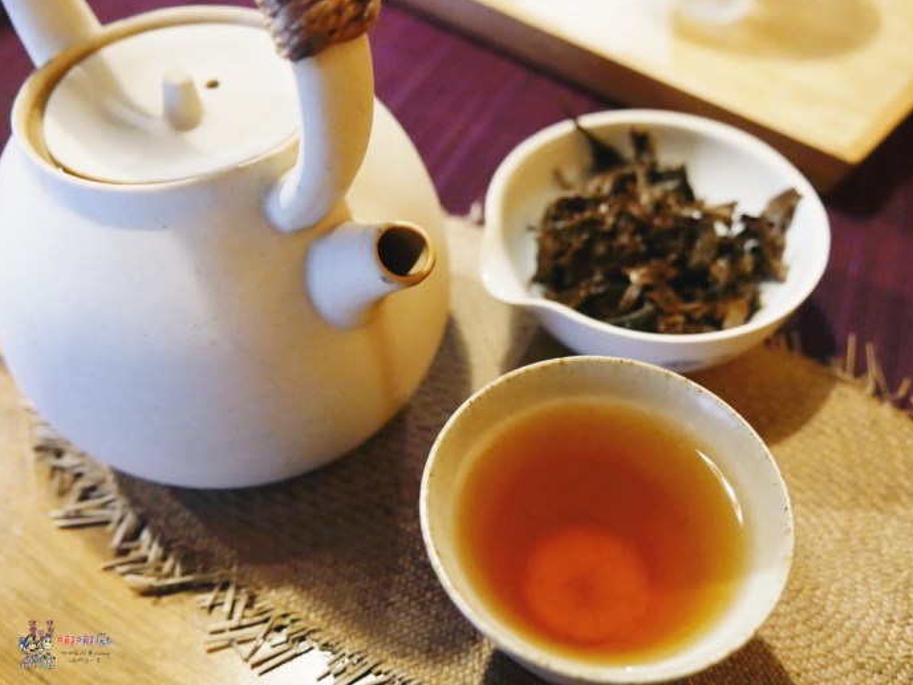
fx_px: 923
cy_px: 347
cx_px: 464
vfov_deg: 40.7
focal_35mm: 35
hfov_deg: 52.6
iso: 3200
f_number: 3.7
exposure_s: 1/40
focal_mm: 17
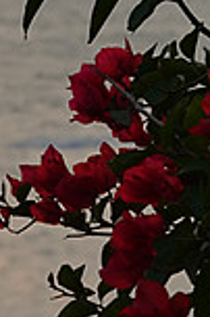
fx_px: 4516
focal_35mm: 515
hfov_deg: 2.7
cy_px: 35
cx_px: -103
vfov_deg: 4.0
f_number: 4
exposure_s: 1/320
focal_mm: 36
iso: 64
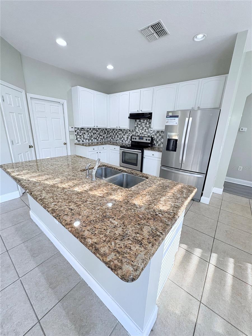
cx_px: 126
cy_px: 168
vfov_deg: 102.1
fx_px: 136
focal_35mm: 14
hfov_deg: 85.7
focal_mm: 2.22
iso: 250
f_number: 2.2
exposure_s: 1/120
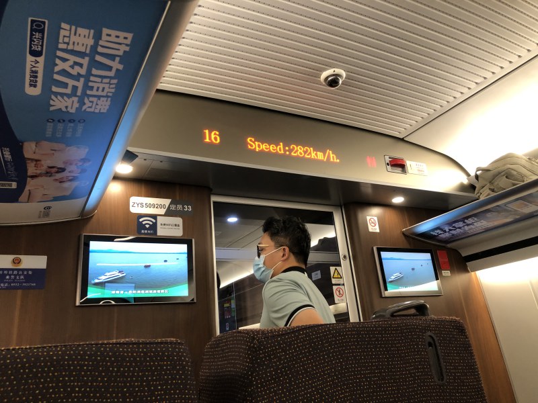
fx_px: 435
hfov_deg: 63.4
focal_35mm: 28
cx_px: 269
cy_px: 202
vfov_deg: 49.7
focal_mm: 4
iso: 50
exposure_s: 1/16
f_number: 1.8
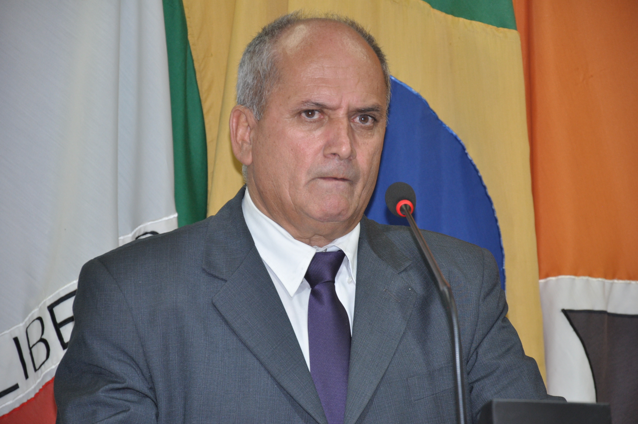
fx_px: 2788
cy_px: 212
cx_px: 319
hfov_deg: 13.1
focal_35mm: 158
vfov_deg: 8.7
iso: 640
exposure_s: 1/60
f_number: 5.6
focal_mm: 105
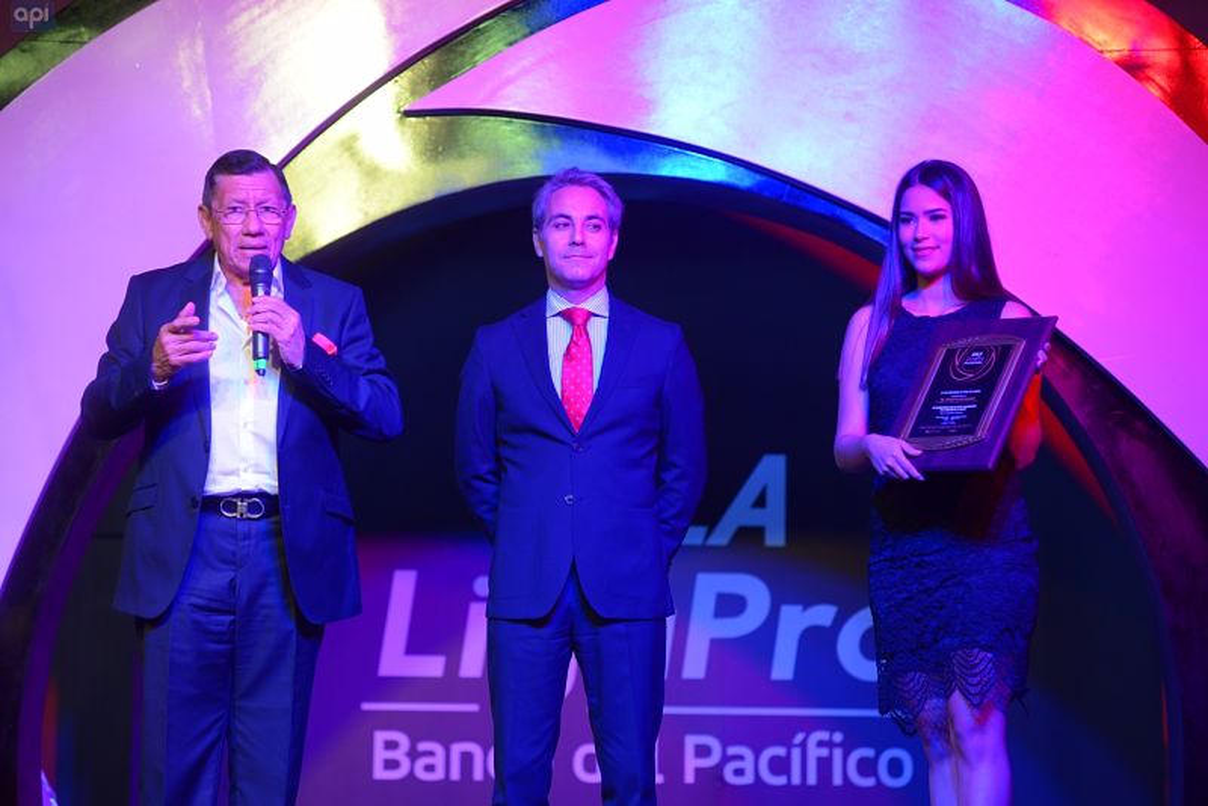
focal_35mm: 170
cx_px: 604
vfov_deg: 8.1
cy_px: 403
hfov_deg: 12.1
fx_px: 5706
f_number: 5
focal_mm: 170
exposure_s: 1/200
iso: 1600
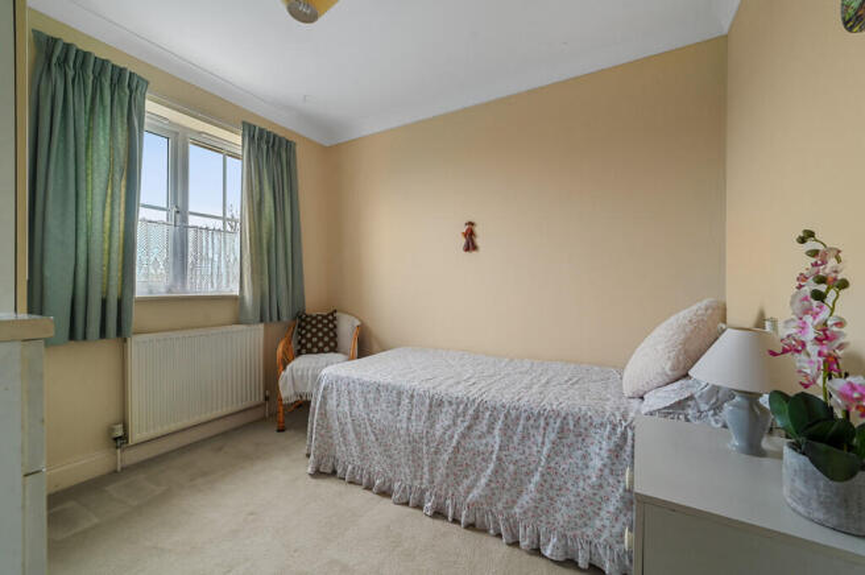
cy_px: 288
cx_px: 432
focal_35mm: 14
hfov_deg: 104.3
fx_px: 336
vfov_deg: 81.1
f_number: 8
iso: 400
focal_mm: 14
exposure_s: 4
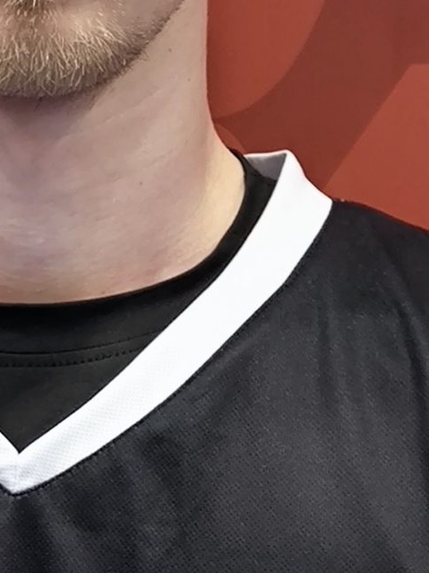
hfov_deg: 10.3
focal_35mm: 139
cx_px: -227
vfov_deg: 14.0
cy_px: 549
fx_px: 2298
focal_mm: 6.92
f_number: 1.9
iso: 200
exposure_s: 1/50
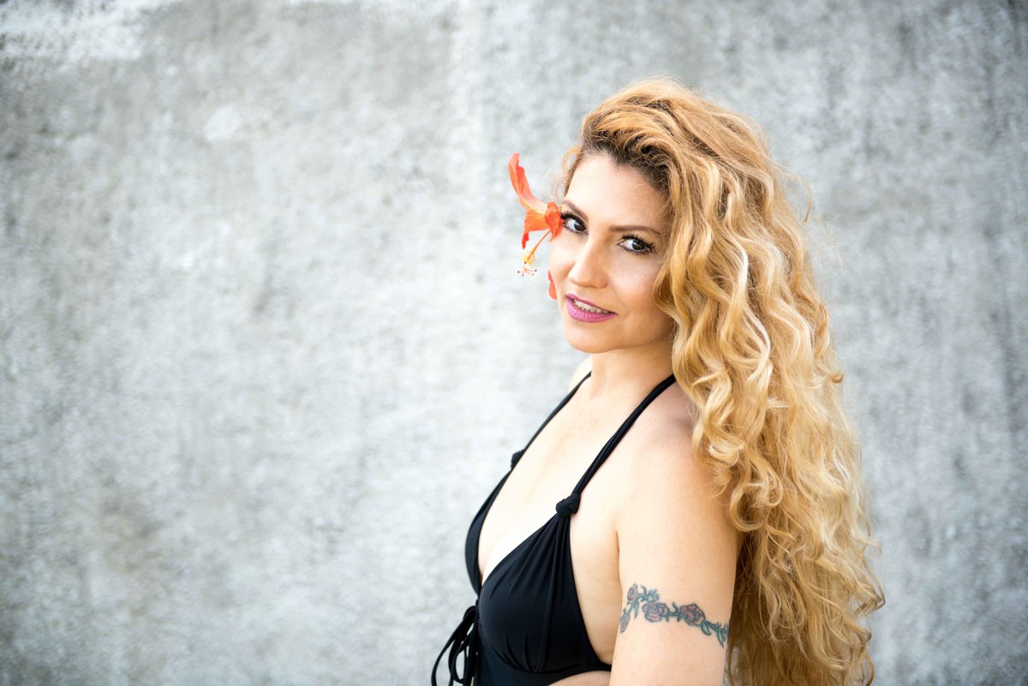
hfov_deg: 28.8
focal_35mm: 70
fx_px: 2000
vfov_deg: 19.5
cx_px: 514
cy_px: 343
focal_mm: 70
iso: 50
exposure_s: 1/160
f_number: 2.8
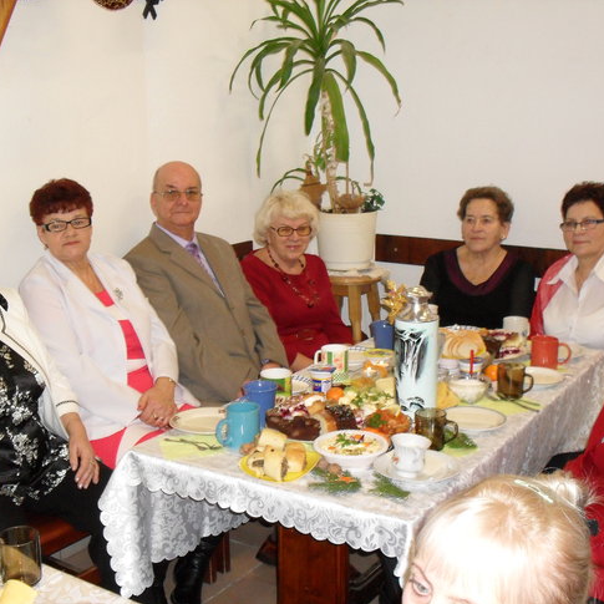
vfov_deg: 37.6
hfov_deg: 37.6
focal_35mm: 45
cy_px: 302
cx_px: 295
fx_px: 888
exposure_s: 1/45
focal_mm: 6.3
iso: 200
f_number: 2.8
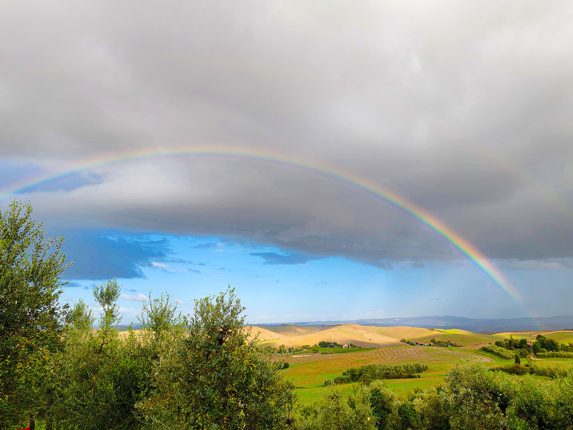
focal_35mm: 27
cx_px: 286
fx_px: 447
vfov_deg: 51.4
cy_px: 215
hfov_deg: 65.3
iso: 50
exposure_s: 1/240
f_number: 1.9
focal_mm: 6.12
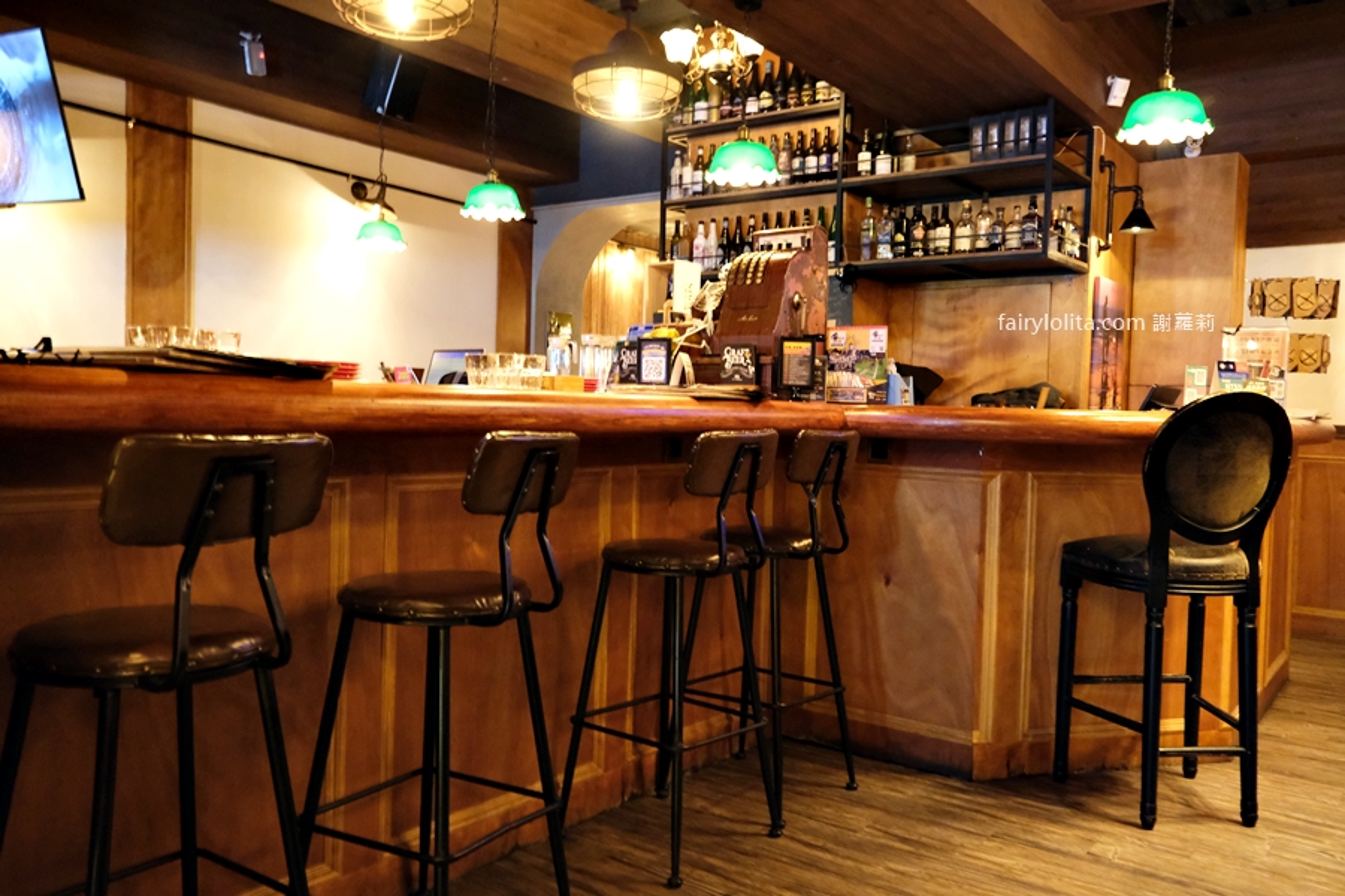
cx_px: 672
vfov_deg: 46.4
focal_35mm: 28
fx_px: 1046
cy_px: 448
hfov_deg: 65.5
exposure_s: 1/17
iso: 5000
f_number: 4
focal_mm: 18.9
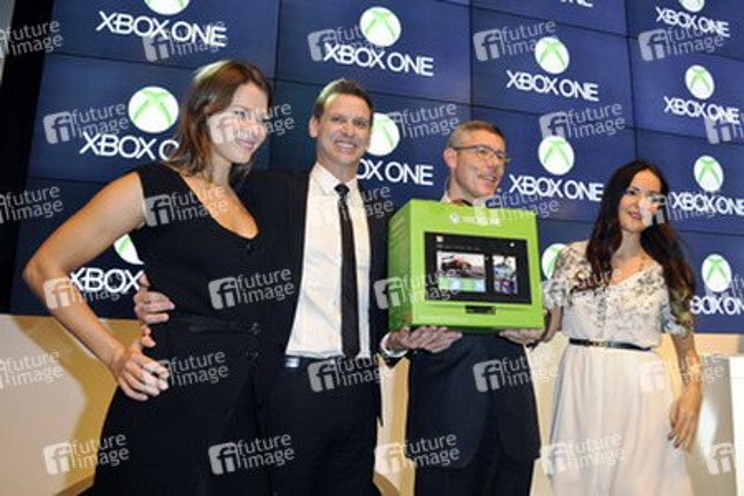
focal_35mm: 24
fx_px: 496
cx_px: 372
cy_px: 248
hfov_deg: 73.7
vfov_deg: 53.1
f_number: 5.6
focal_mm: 24
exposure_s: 1/50
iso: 1000
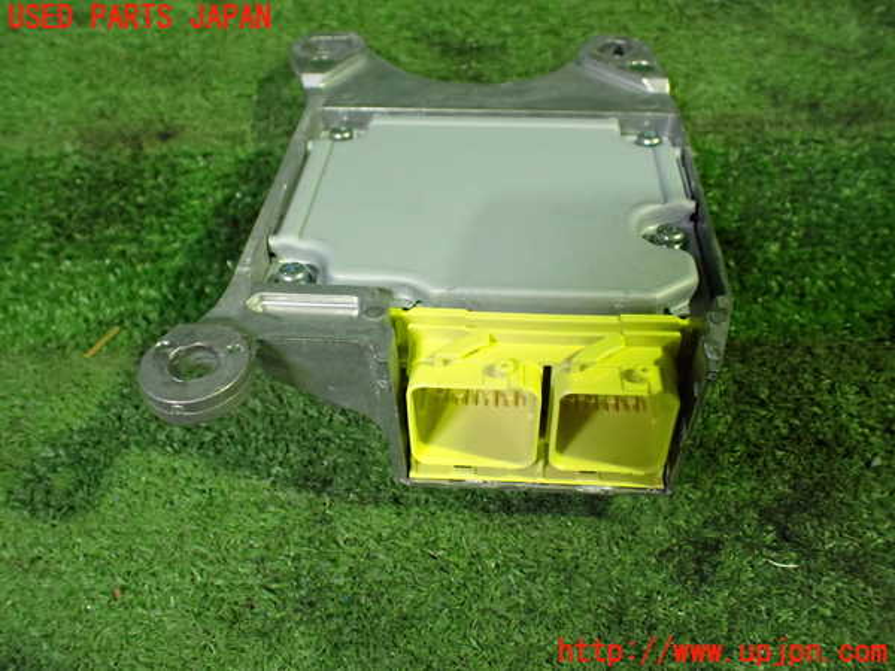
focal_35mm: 30
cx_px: 448
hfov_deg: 60.0
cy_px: 336
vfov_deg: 46.8
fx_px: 776
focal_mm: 5.4
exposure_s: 1/60
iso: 800
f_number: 2.3
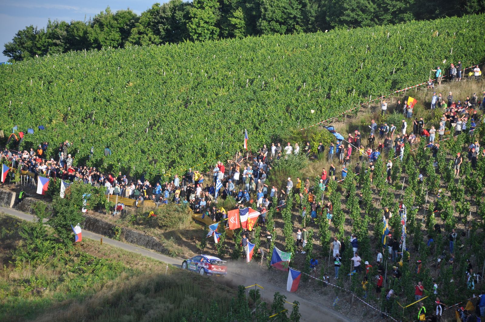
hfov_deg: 13.1
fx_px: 2119
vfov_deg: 8.7
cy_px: 161
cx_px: 242
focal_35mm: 158
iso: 250
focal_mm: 105
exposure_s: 1/500
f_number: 5.6
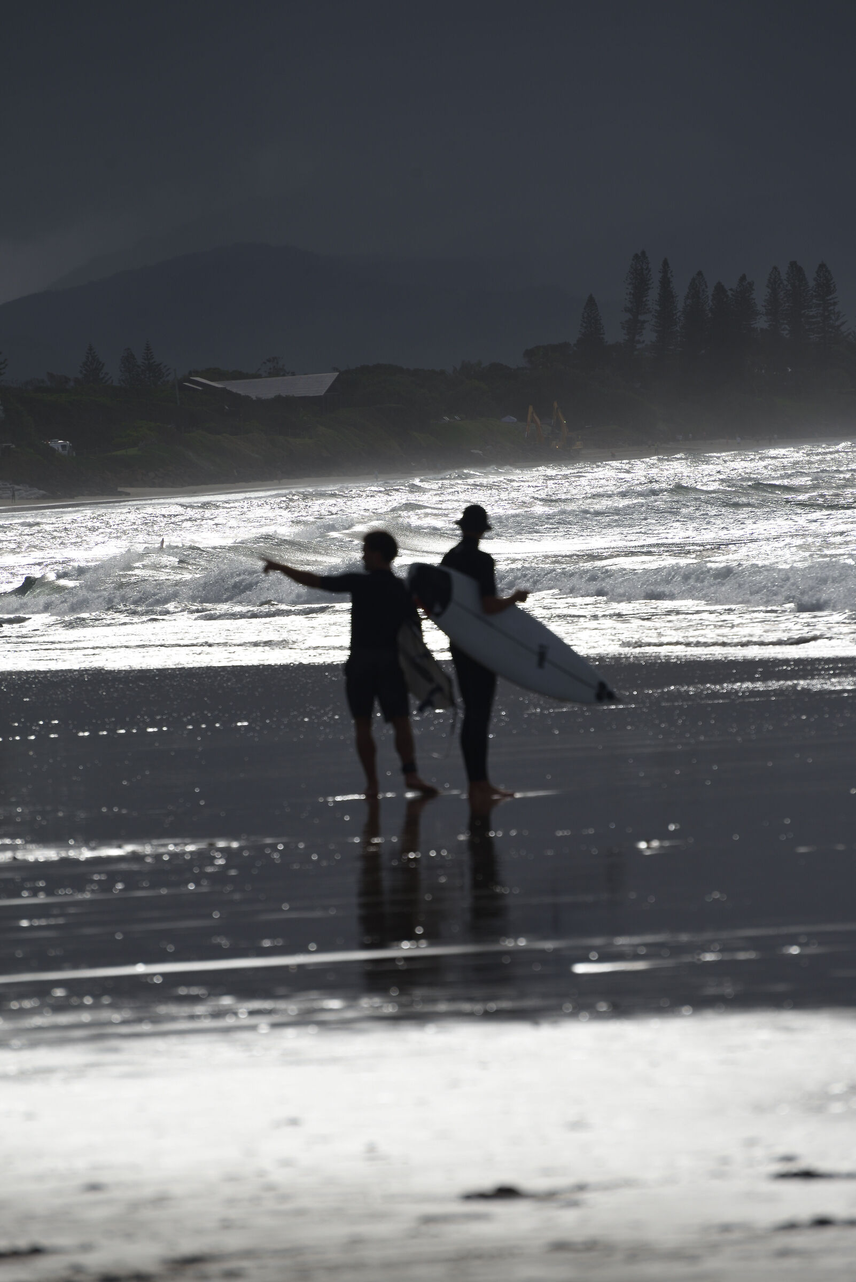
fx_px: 10690
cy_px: 641
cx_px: 428
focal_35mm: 300
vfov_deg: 6.9
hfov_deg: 4.6
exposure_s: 1/1250
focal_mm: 300
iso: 100
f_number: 8
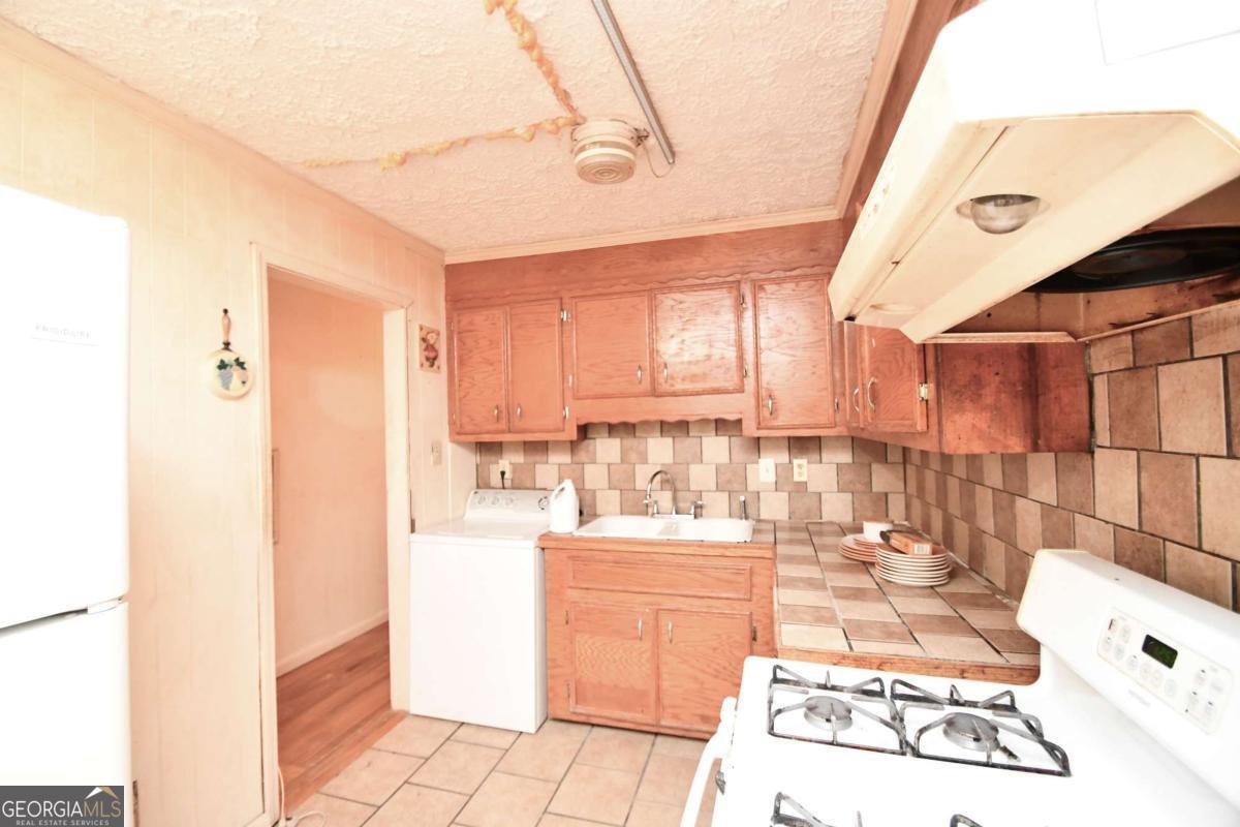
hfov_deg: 100.4
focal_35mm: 15
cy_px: 414
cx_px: 620
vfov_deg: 77.3
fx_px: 517
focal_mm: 10
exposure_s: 1/60
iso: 3600
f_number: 4
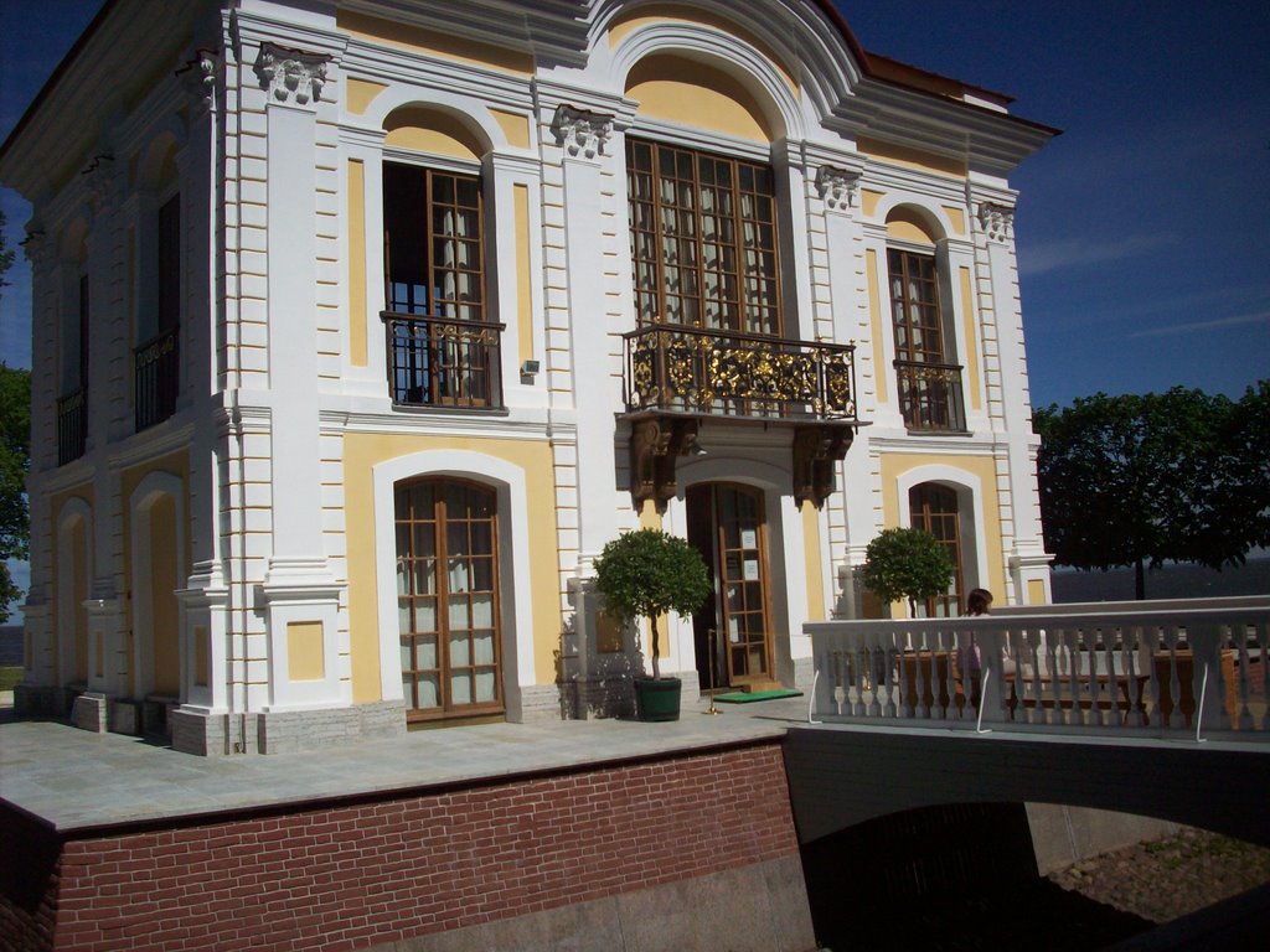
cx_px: 635
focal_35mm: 37
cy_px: 476
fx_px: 1357
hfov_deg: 50.1
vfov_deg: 38.7
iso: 80
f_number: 5.6
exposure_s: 1/1401
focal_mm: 6.2
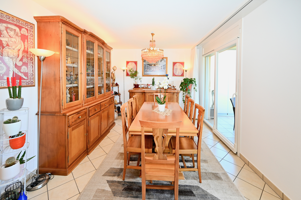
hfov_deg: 104.3
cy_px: 100
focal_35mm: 14
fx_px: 117
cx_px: 150
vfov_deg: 81.1
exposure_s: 1/60
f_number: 4
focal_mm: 14
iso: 250
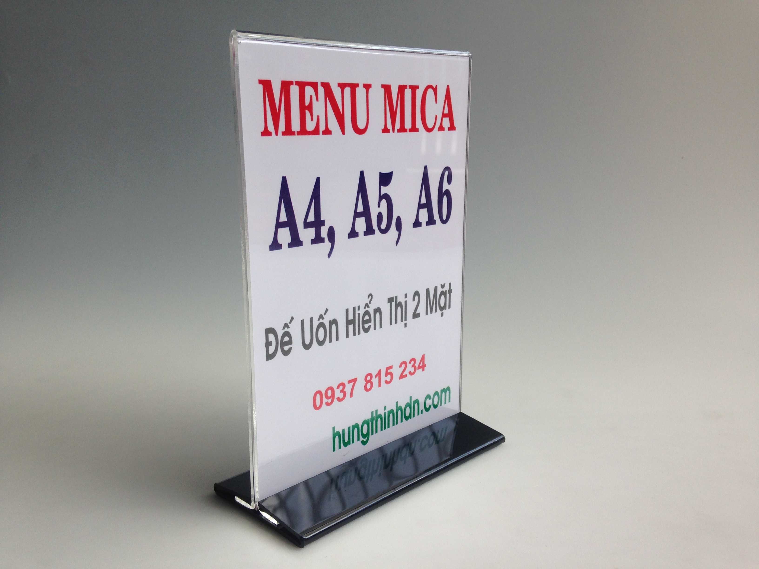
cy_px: 284
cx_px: 380
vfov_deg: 42.9
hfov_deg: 55.4
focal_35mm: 33
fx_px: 724
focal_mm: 4.12
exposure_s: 1/178
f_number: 2.4
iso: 50
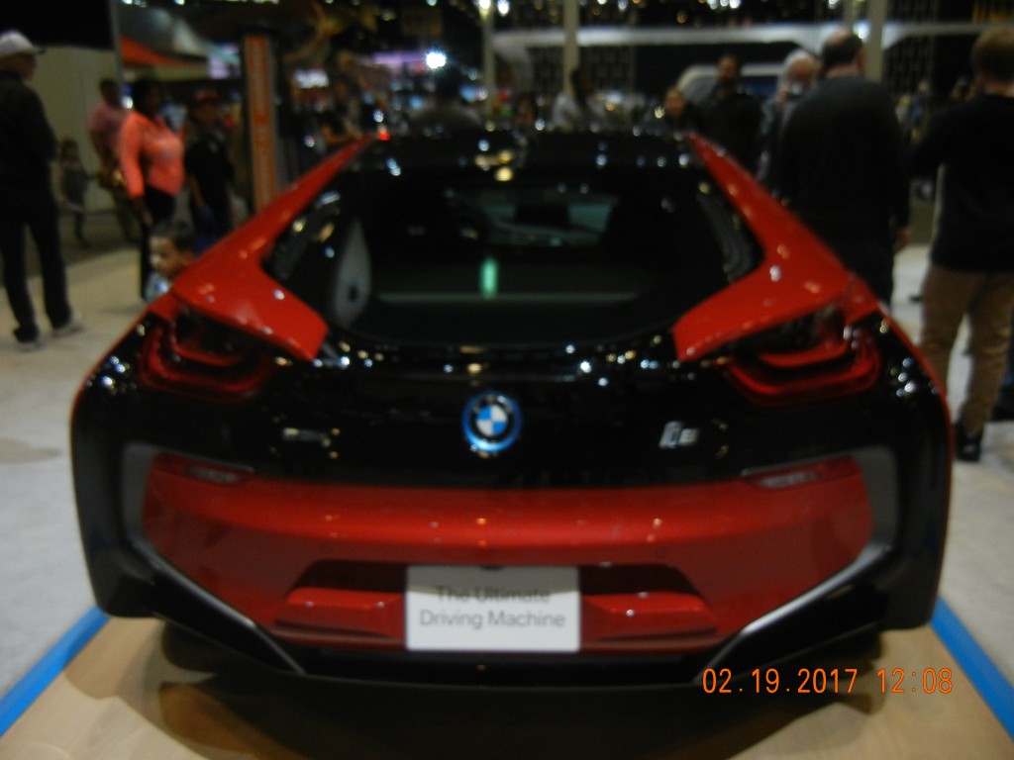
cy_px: 380
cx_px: 507
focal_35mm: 34
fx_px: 996
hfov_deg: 54.0
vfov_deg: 41.8
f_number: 3.6
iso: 510
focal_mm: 6.2
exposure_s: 1/250
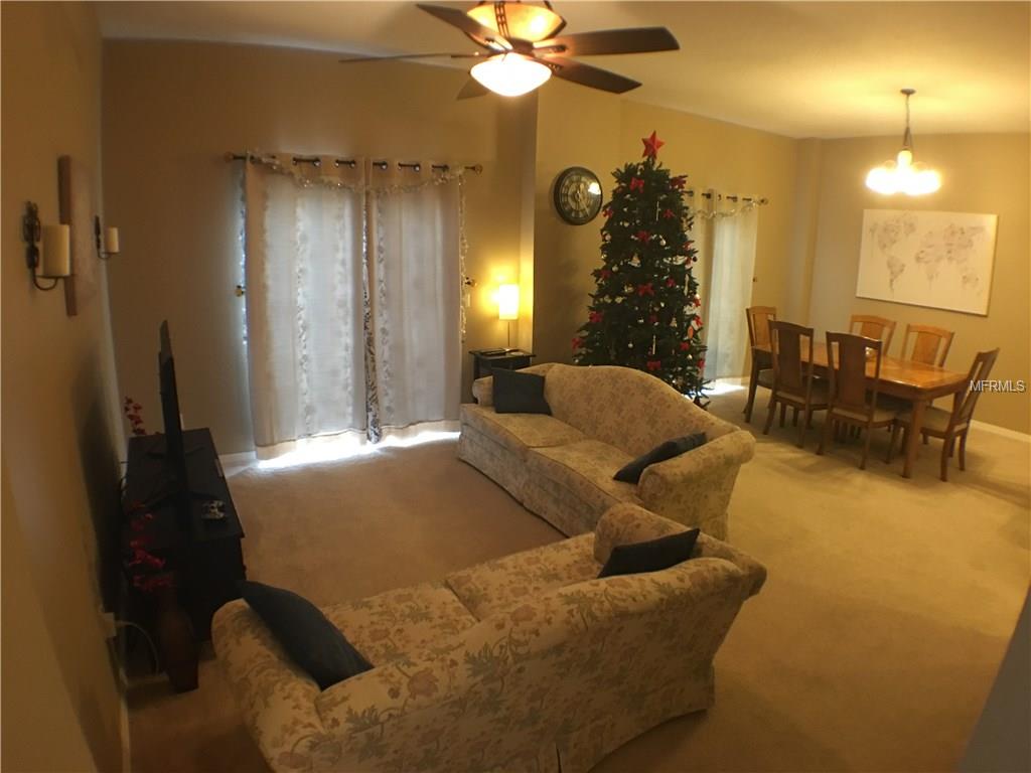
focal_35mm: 29
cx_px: 516
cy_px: 386
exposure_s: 1/15
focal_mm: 4.15
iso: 100
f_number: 2.2
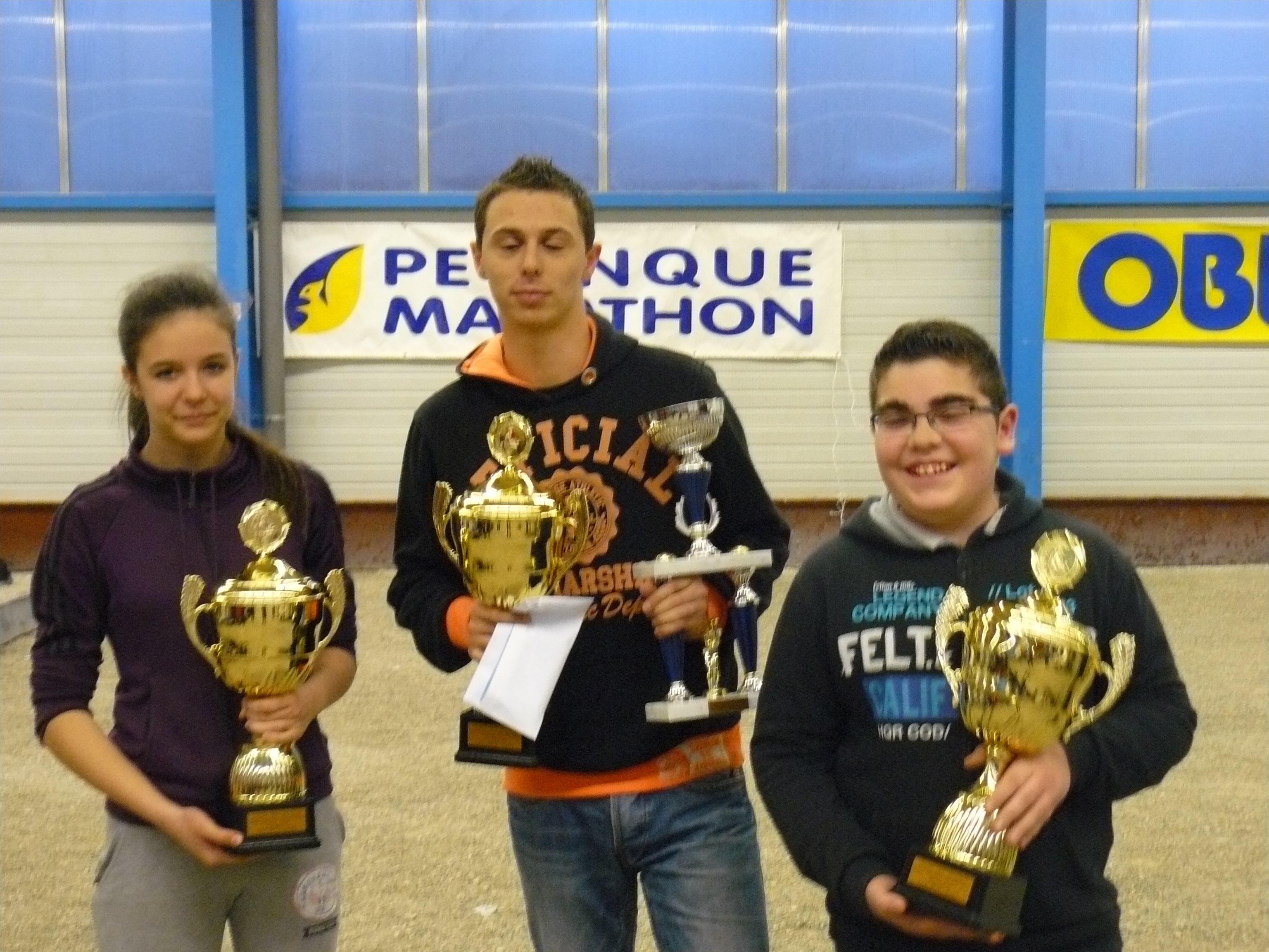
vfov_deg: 25.2
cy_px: 476
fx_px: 2126
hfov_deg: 33.2
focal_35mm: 58
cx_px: 634
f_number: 2.8
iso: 400
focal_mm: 9.6
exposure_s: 1/20
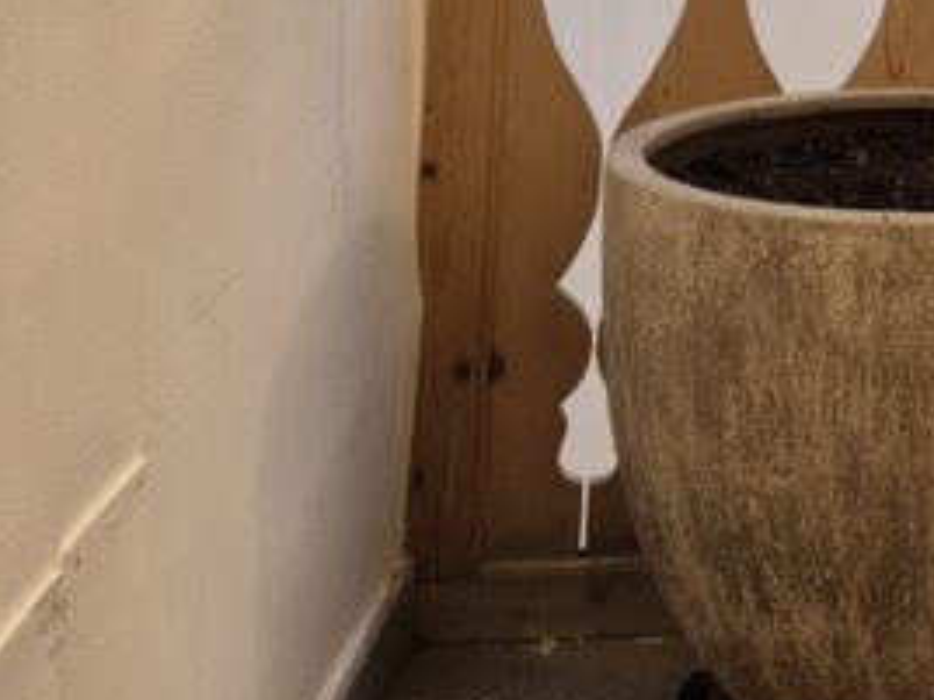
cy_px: -373
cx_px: 1220
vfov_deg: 15.4
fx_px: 2374
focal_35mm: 88
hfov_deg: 20.3
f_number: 1.8
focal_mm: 5.4
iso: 250
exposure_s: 1/100
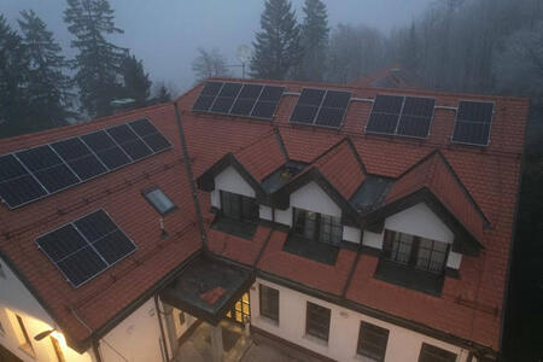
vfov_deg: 57.2
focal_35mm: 22
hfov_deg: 78.6
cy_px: 181
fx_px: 332
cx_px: 272
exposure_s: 1/10
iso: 540
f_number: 2.8
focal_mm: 8.38
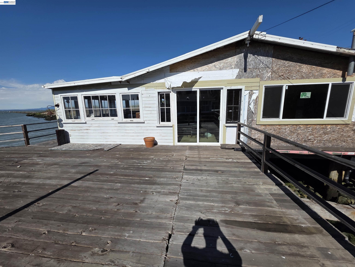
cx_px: 178
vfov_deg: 89.9
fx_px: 133
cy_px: 134
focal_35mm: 13
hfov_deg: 106.2
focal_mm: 2.2
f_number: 1.9
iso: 40
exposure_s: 1/3953
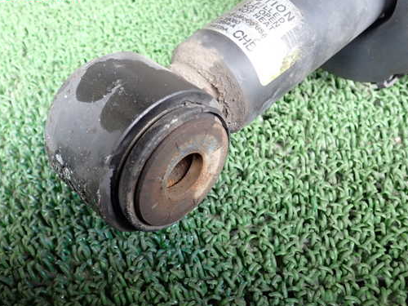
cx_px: 168
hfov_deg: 51.1
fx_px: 424
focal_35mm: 36
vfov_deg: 39.6
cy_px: 167
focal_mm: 5.4
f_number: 2.3
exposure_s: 1/30
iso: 250
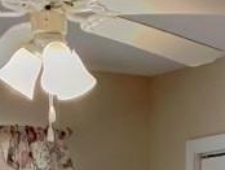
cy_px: 422
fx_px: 996
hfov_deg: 12.9
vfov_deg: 8.7
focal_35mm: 153
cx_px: 154
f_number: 1.8
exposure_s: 1/60
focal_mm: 4.25
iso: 80
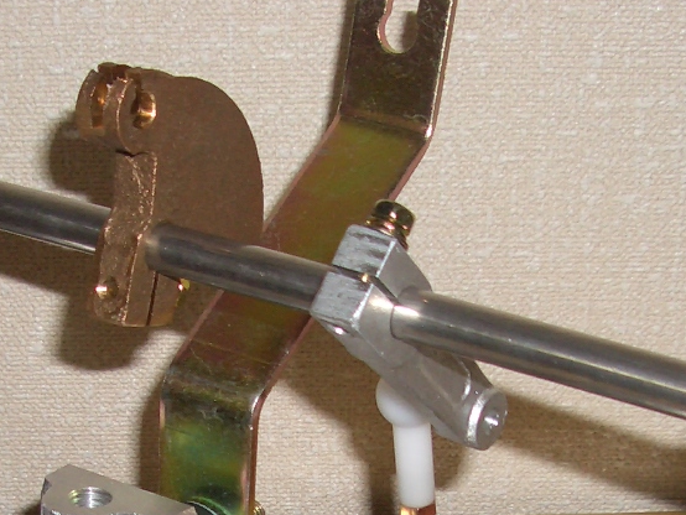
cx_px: 295
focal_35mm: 101
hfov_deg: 19.4
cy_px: 634
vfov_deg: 14.2
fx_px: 2002
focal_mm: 5.8
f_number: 2.6
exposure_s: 1/60
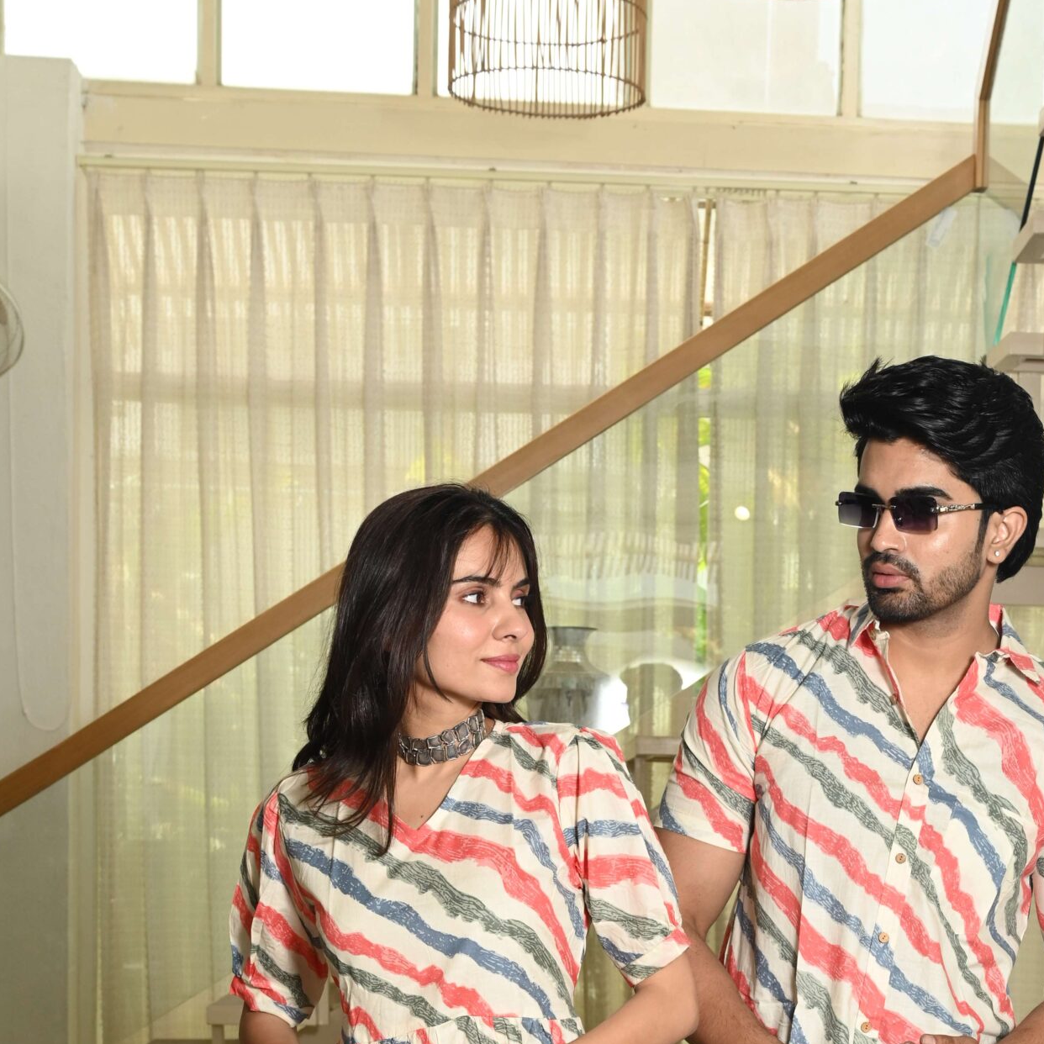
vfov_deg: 23.5
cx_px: 673
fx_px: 2389
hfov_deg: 24.6
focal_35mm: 70
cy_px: 1068
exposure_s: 1/160
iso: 640
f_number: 7.1
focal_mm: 40
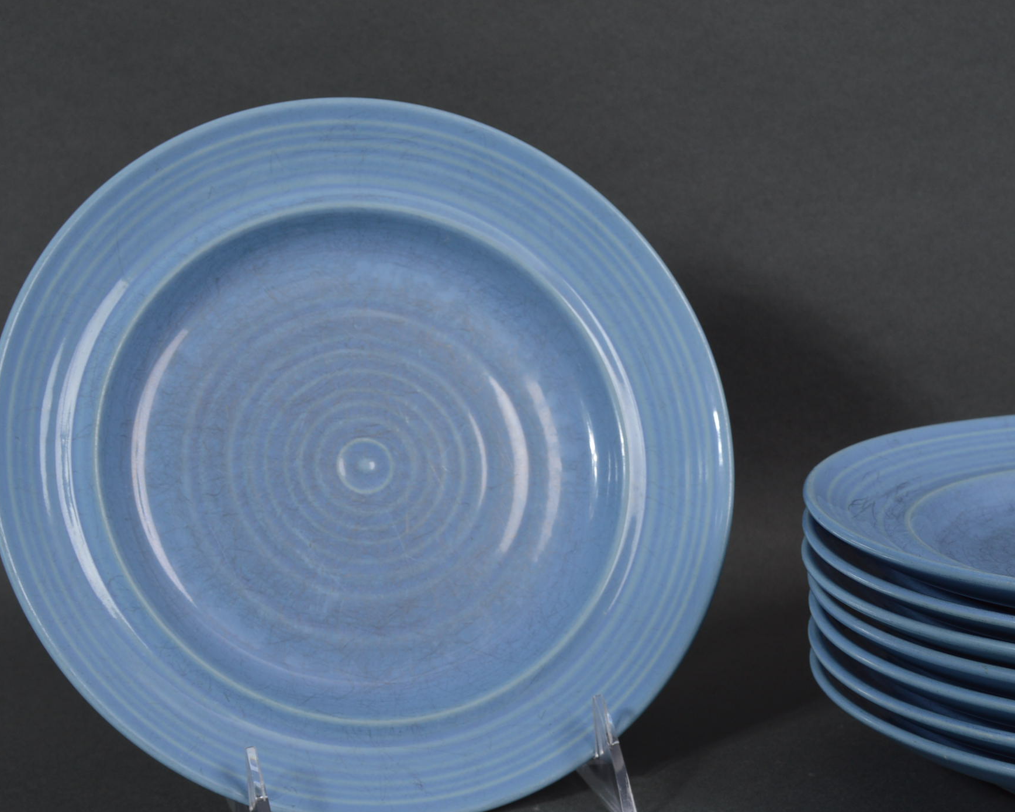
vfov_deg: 19.6
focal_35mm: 78
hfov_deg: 24.2
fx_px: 2343
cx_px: 764
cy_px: 554
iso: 100
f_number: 9
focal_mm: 32
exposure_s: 1/160
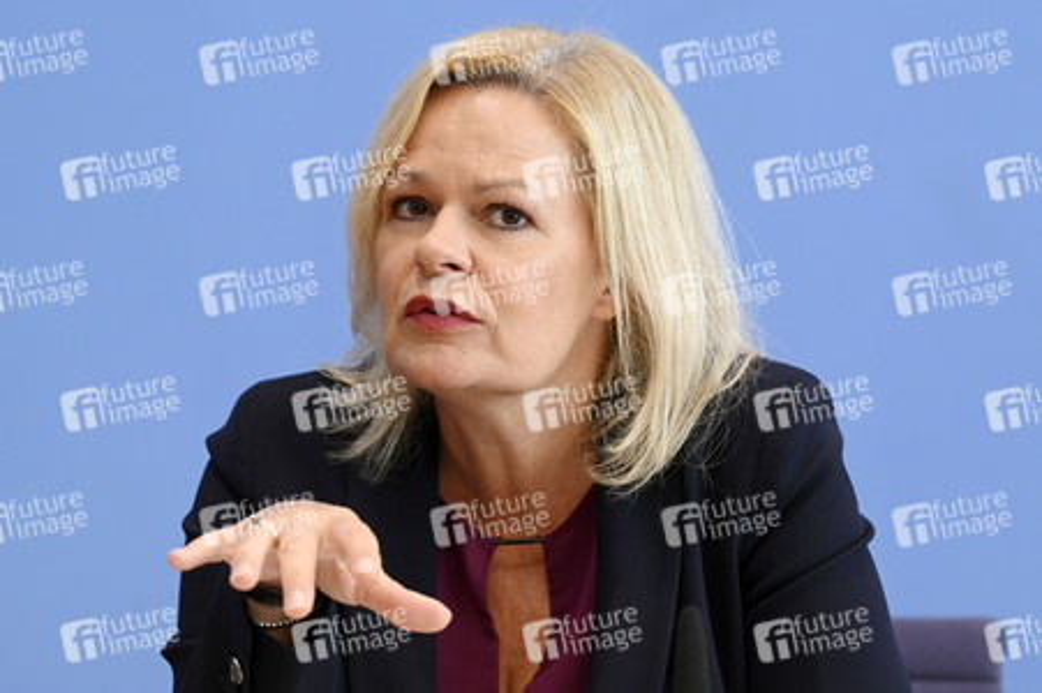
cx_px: 521
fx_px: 3905
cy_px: 346
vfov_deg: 10.1
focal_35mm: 135
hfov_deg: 15.2
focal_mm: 135
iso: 3200
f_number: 5.6
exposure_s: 1/640
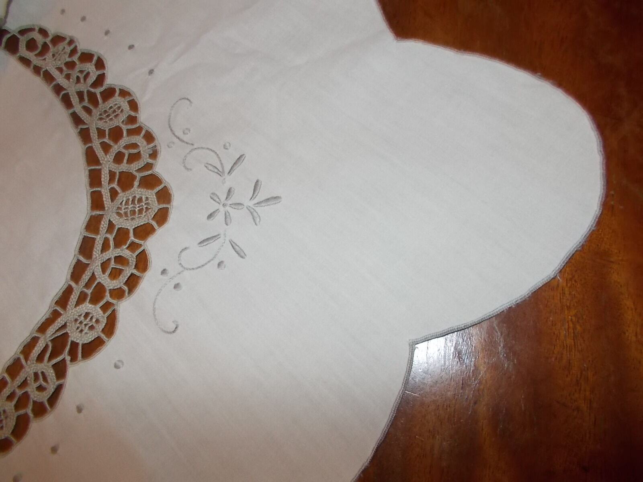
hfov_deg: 67.3
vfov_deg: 53.1
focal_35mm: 26
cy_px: 241
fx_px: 483
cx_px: 322
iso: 200
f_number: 3.2
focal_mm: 4.6
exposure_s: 1/25
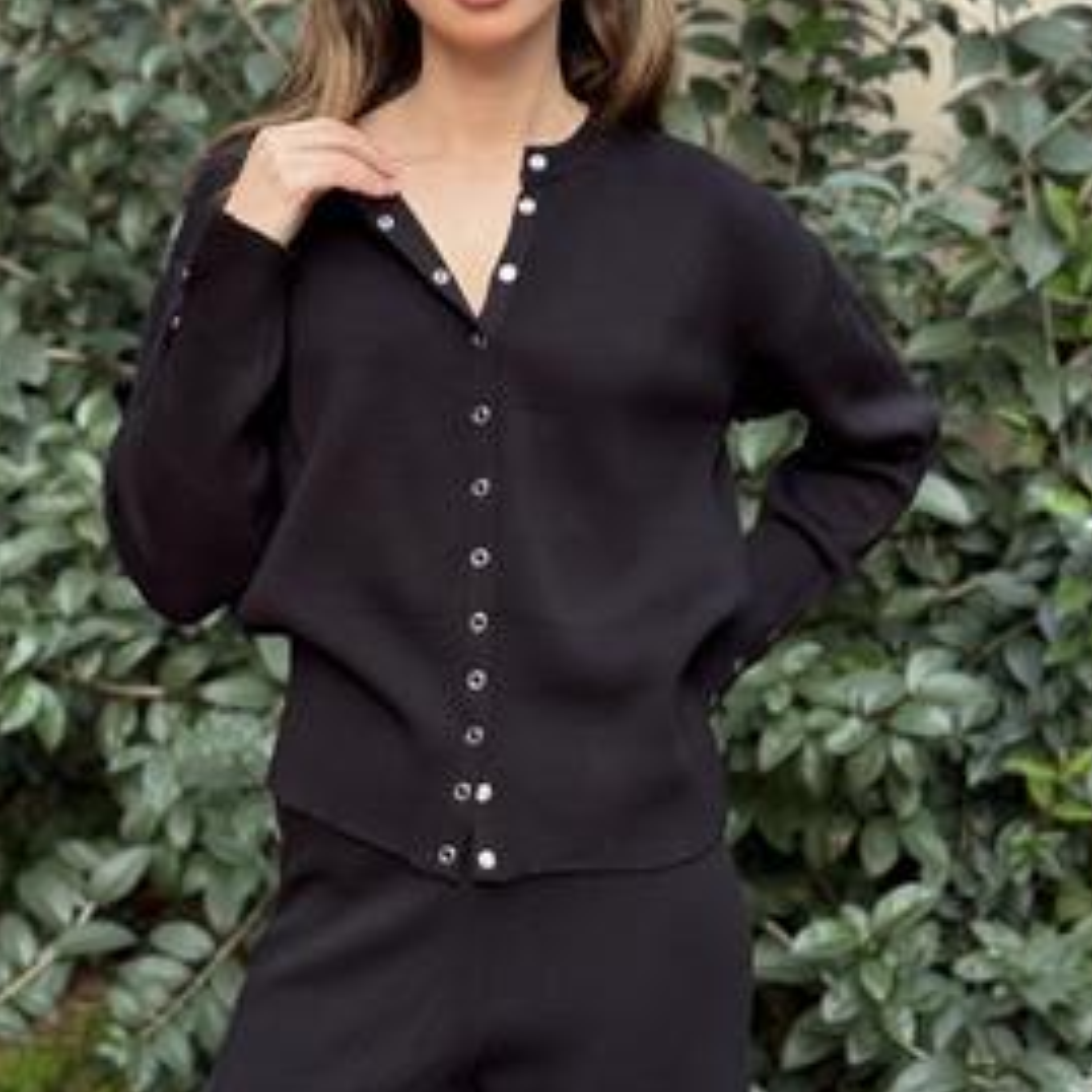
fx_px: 2998
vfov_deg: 20.6
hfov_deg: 20.6
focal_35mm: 84
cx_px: 410
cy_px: 359
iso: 64
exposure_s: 1/470
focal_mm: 6.76
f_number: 1.78
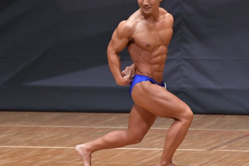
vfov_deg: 2.7
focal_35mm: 518
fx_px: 3583
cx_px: 149
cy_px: 77
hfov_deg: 4.0
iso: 6400
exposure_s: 1/400
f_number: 5.6
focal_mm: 250
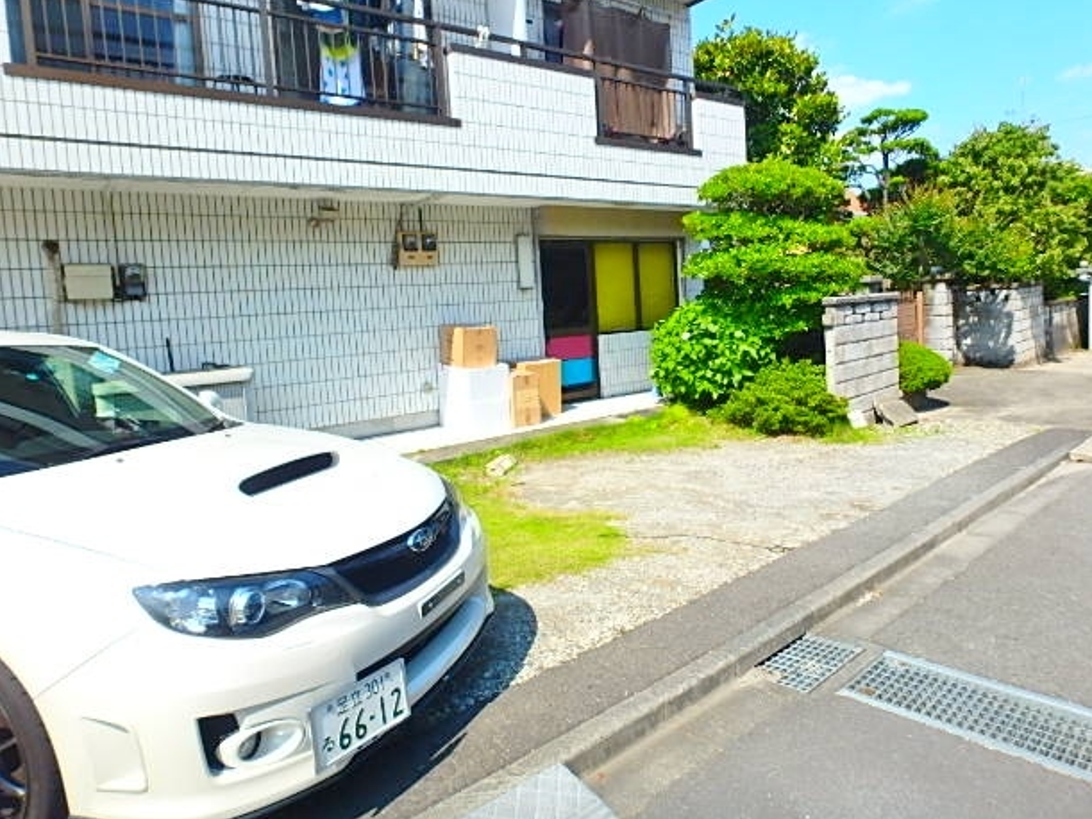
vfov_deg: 61.0
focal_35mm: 22
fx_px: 694
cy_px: 392
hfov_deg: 76.4
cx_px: 568
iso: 125
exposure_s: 1/640
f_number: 3.5
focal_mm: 3.7
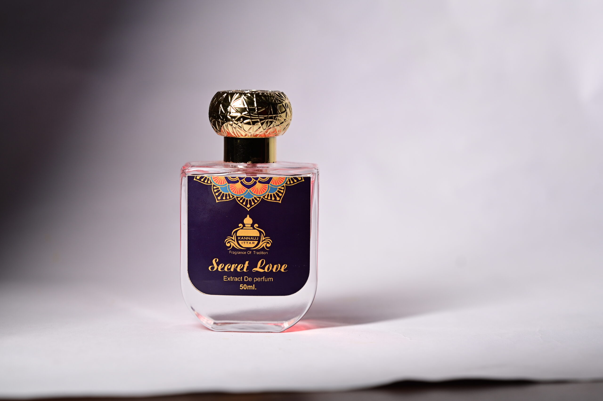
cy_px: 200
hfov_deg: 23.9
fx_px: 1423
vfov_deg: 16.0
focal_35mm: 85
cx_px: 302
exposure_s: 1/400
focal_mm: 85
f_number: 4
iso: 320
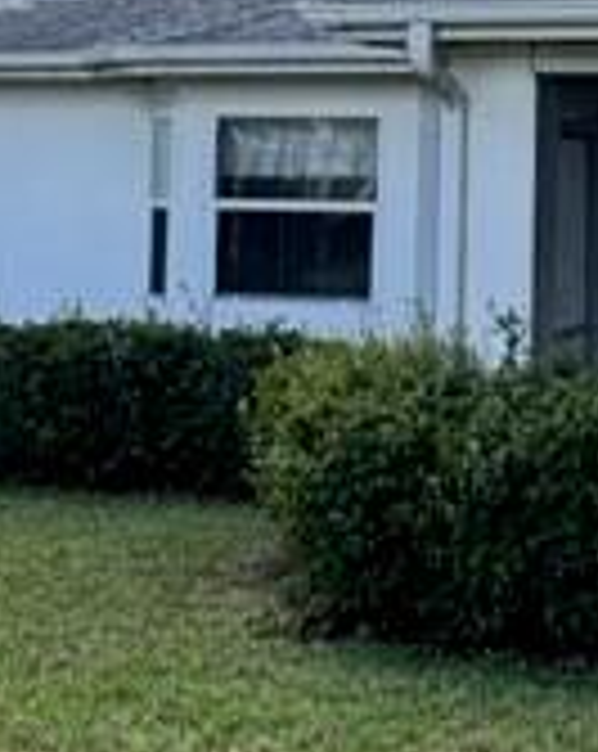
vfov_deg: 21.9
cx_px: 706
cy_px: 0
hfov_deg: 17.4
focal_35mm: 84
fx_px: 1863
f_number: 2.2
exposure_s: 1/170
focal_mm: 2.22
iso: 40
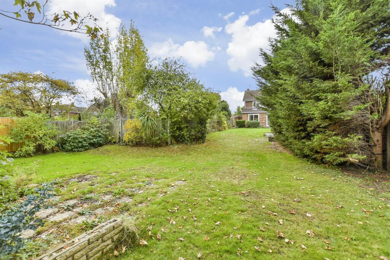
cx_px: 195
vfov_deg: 77.3
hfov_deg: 100.4
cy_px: 130
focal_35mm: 15
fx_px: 163
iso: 200
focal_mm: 10
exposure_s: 1/125
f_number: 8
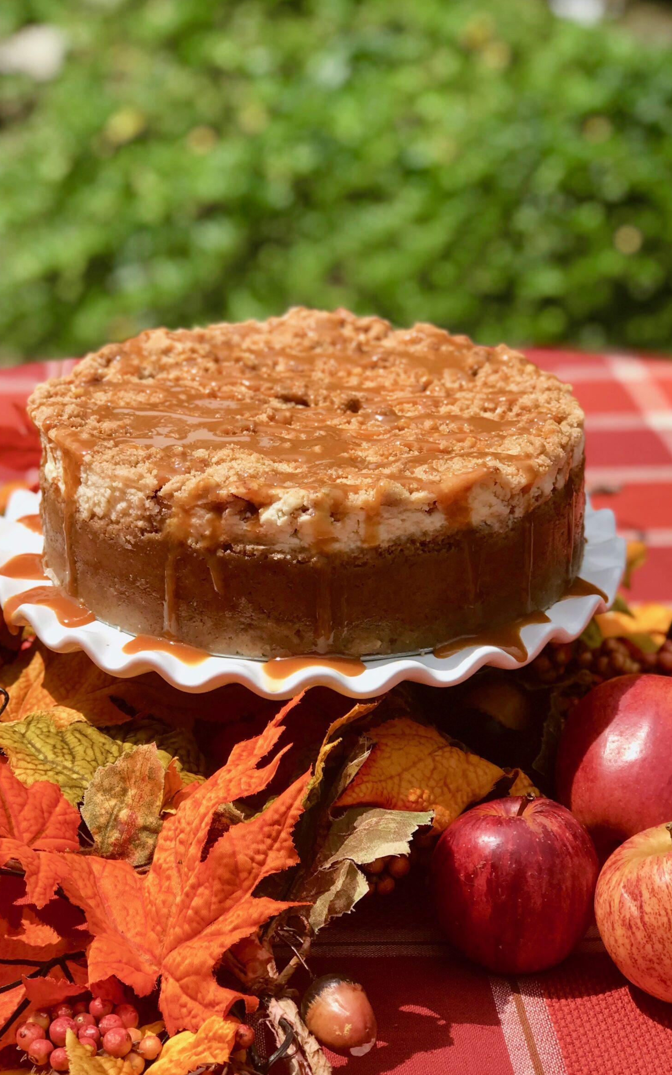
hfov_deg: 19.7
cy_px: 565
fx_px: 1934
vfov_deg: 31.1
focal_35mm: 66
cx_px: 295
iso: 20
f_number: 2.8
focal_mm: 6.6
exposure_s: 1/948
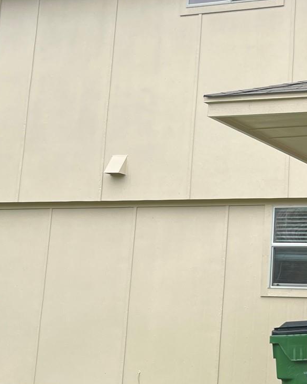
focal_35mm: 71
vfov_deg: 26.6
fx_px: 806
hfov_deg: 20.6
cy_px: 137
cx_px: 328
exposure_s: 1/187
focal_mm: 5.1
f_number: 1.6
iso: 50
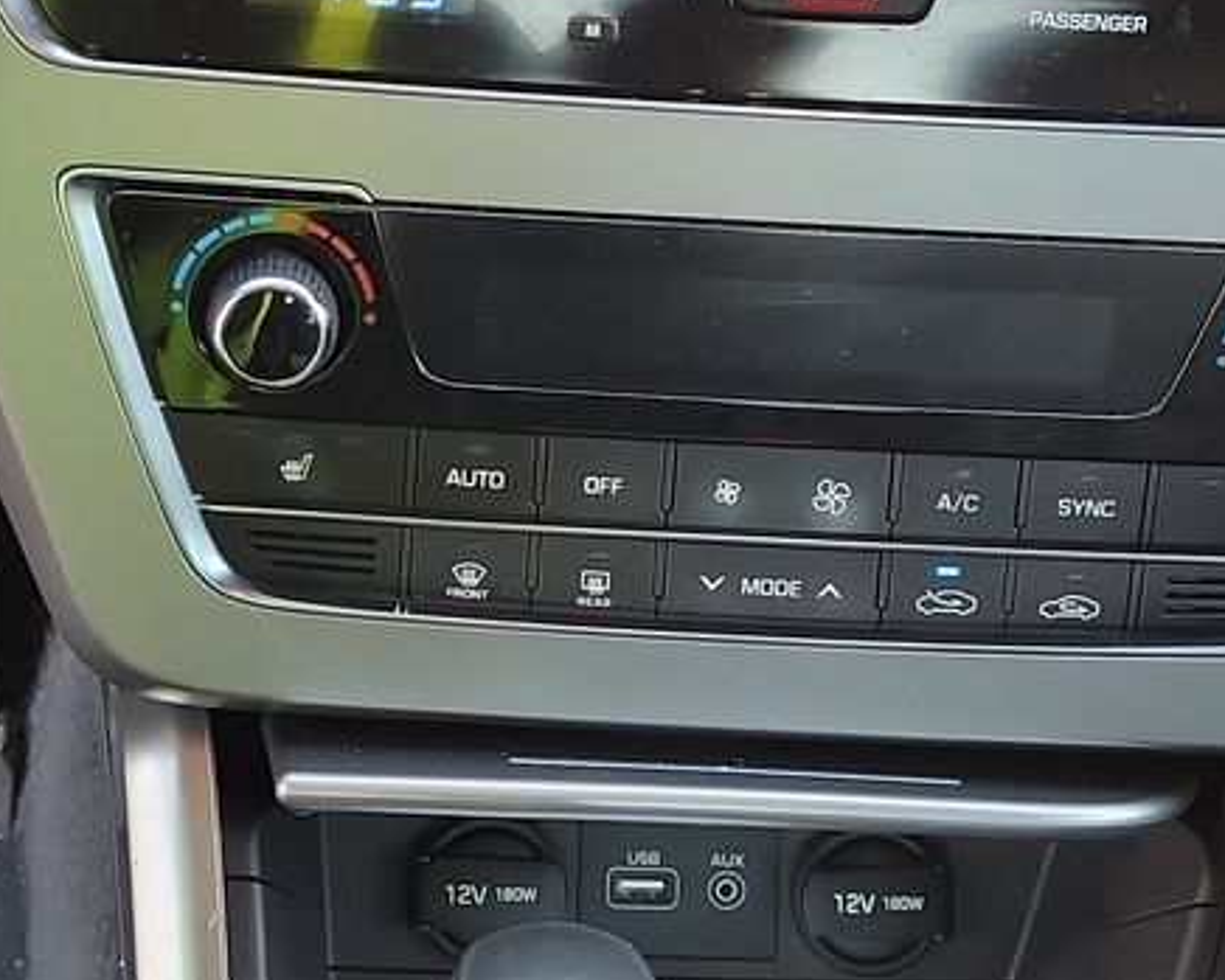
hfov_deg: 22.2
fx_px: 3119
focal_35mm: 86
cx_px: 430
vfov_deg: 17.9
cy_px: 393
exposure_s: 1/59
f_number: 1.8
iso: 526
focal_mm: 6.7
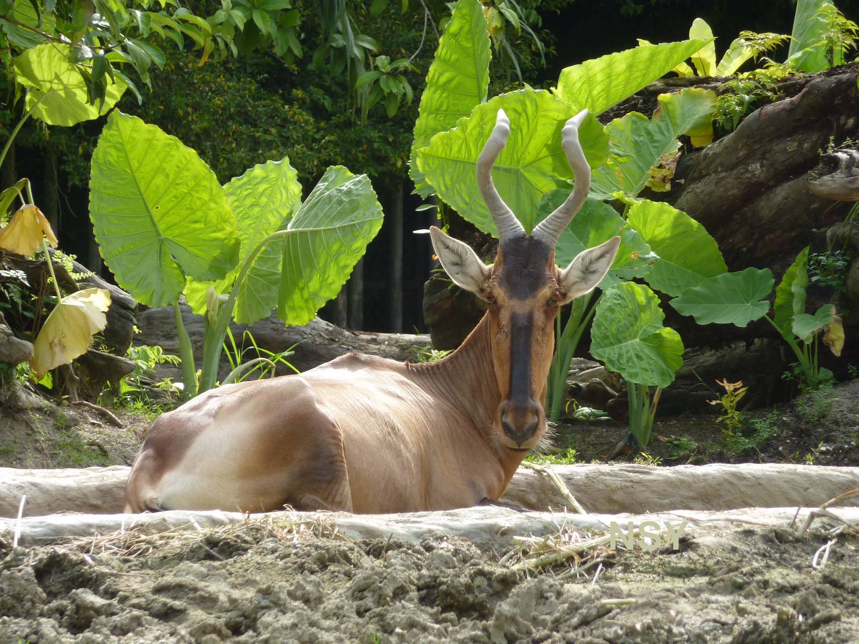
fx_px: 7445
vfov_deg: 5.0
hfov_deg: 6.6
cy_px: 322
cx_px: 430
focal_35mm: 300
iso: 100
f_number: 4.9
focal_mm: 49.2
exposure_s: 1/125
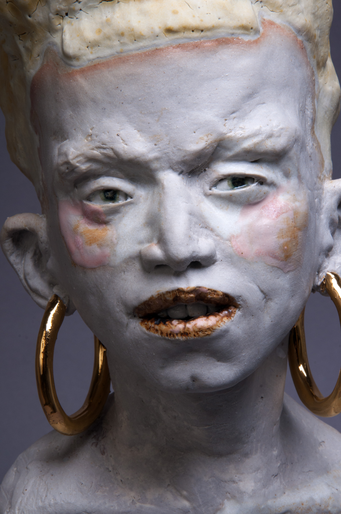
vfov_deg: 13.1
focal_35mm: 158
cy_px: 257
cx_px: 170
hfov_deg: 8.7
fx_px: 2243
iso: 200
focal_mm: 105
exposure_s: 1/125
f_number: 25
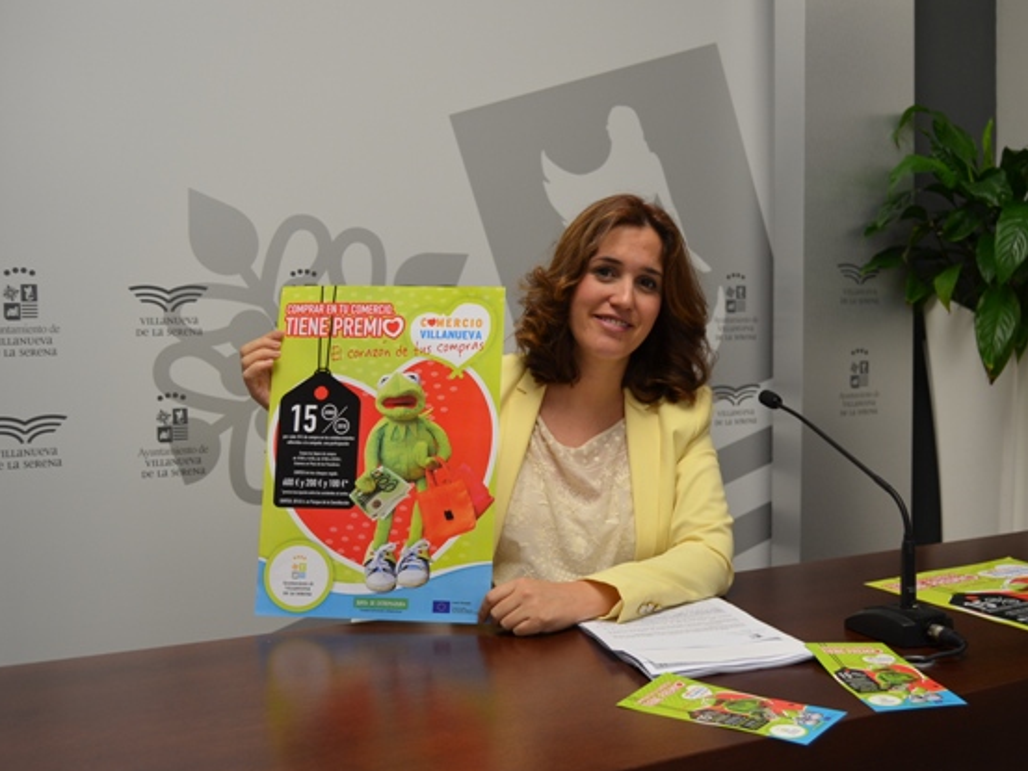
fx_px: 1188
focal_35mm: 40
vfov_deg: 36.0
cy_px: 383
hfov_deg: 46.7
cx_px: 586
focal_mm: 24
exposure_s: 1/80
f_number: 4.5
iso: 400
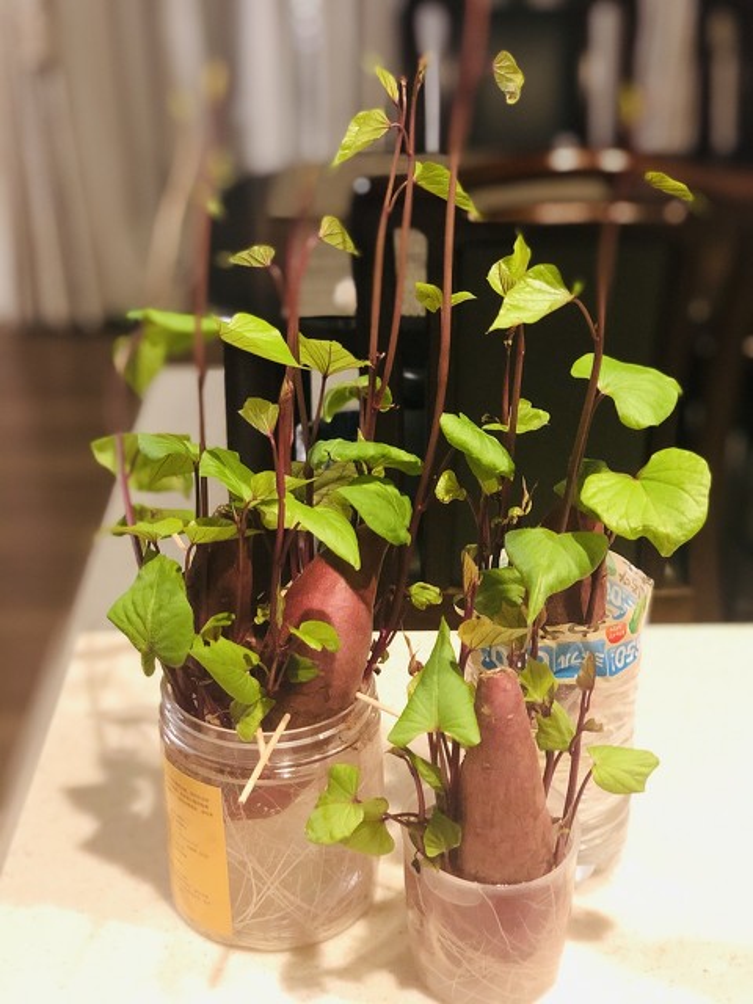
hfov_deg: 28.0
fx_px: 1508
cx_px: 376
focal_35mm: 52
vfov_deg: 36.8
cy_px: 502
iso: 160
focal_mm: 6
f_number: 2.4
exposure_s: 1/9
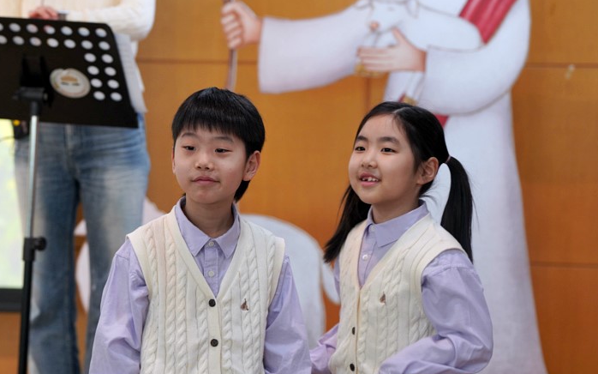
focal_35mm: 163
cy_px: 226
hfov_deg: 12.8
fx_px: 2656
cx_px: 229
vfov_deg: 8.0
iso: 800
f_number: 4
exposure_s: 1/160
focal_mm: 124
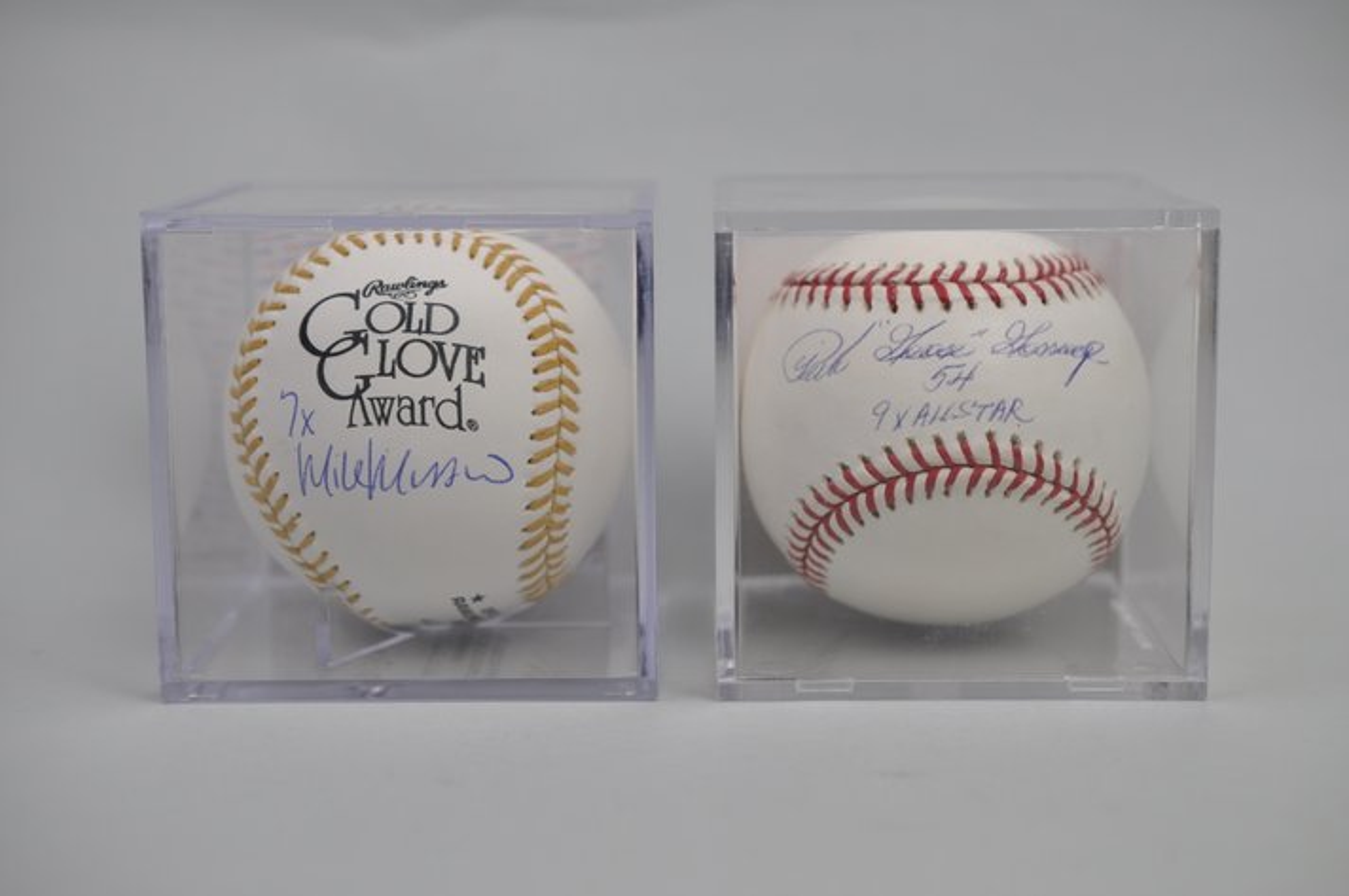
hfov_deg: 33.4
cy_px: 448
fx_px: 2246
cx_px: 674
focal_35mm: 60
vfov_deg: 22.6
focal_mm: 40
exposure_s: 1/100
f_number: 5
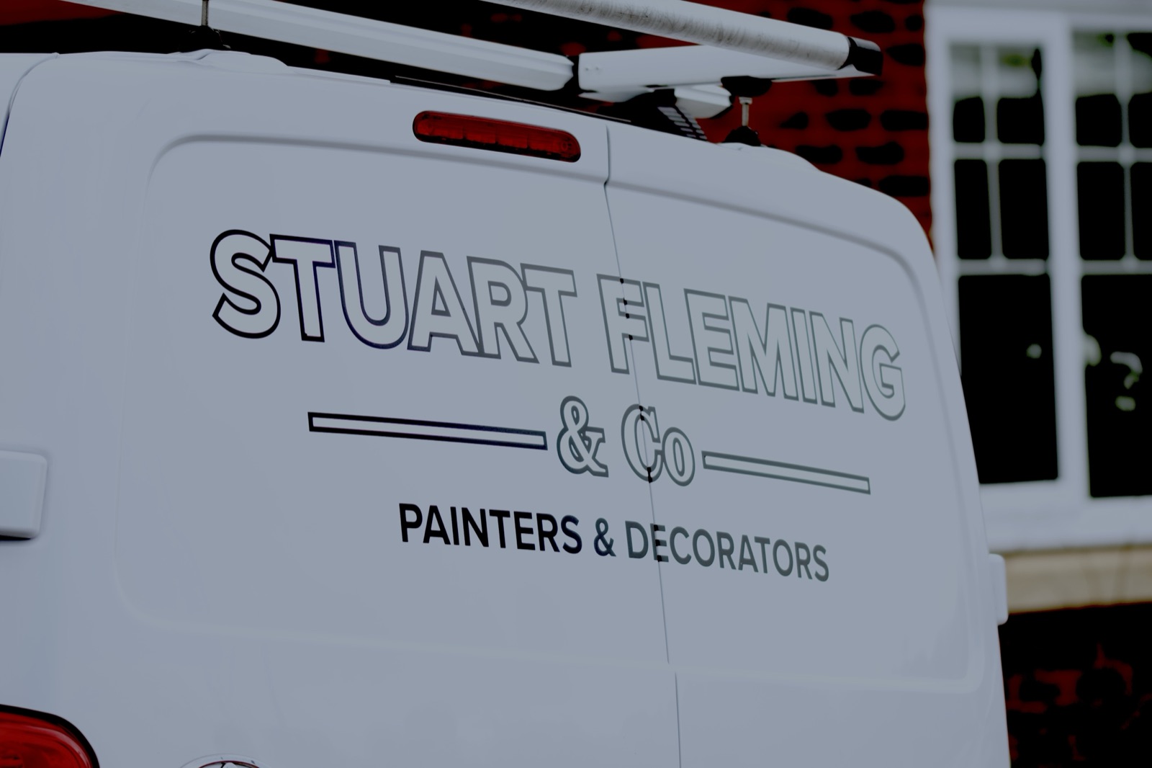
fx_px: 6718
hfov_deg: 9.8
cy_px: 384
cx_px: 576
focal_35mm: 210
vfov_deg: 6.5
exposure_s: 1/180
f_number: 2.8
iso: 100
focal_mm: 105
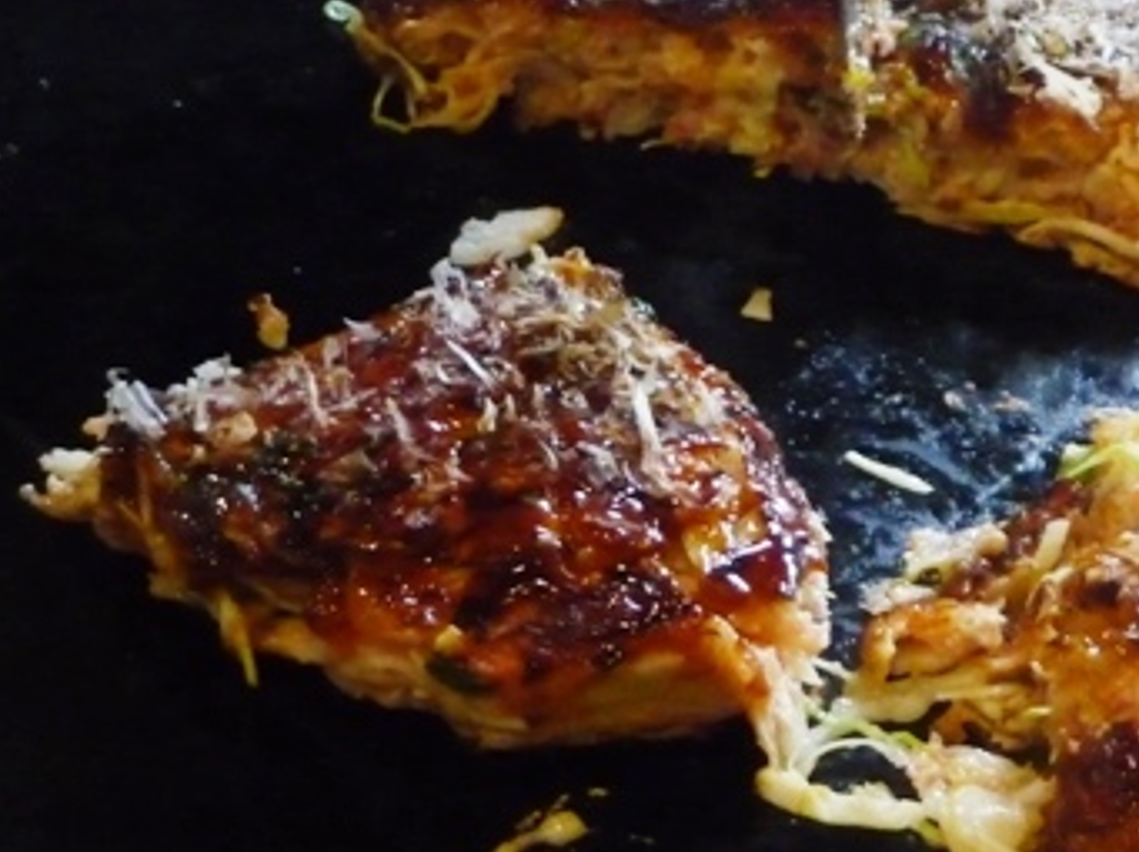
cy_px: 309
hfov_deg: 16.9
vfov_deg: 12.7
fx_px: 3813
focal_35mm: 116
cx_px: 798
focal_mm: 9.8
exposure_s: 1/40
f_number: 4.4
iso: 800
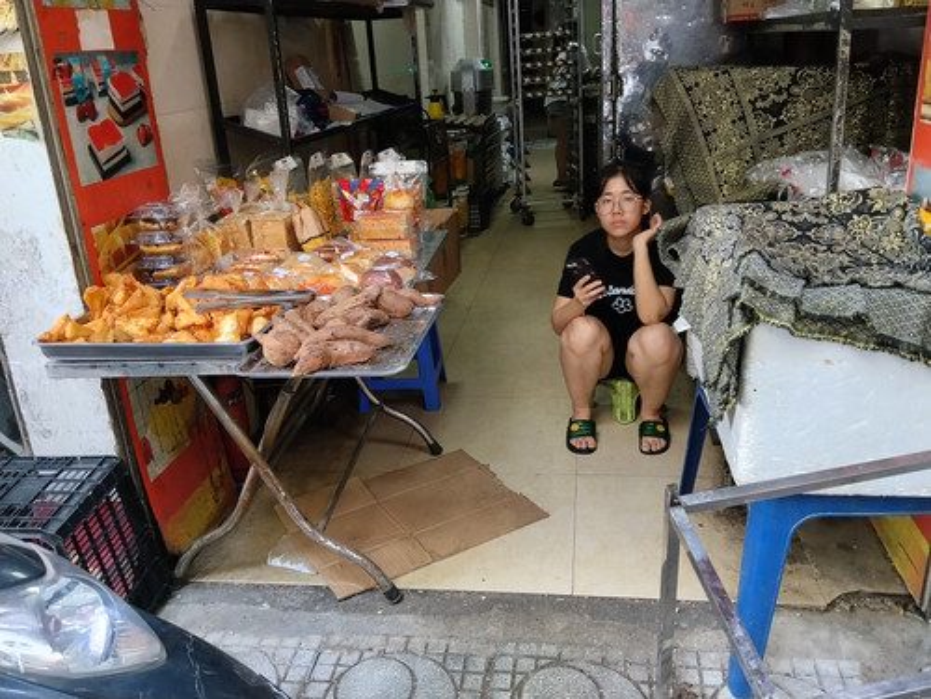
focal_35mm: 29
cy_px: 350
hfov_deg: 61.7
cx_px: 466
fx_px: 780
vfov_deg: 48.2
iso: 80
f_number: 1.8
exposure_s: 1/33.3
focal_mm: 4.22
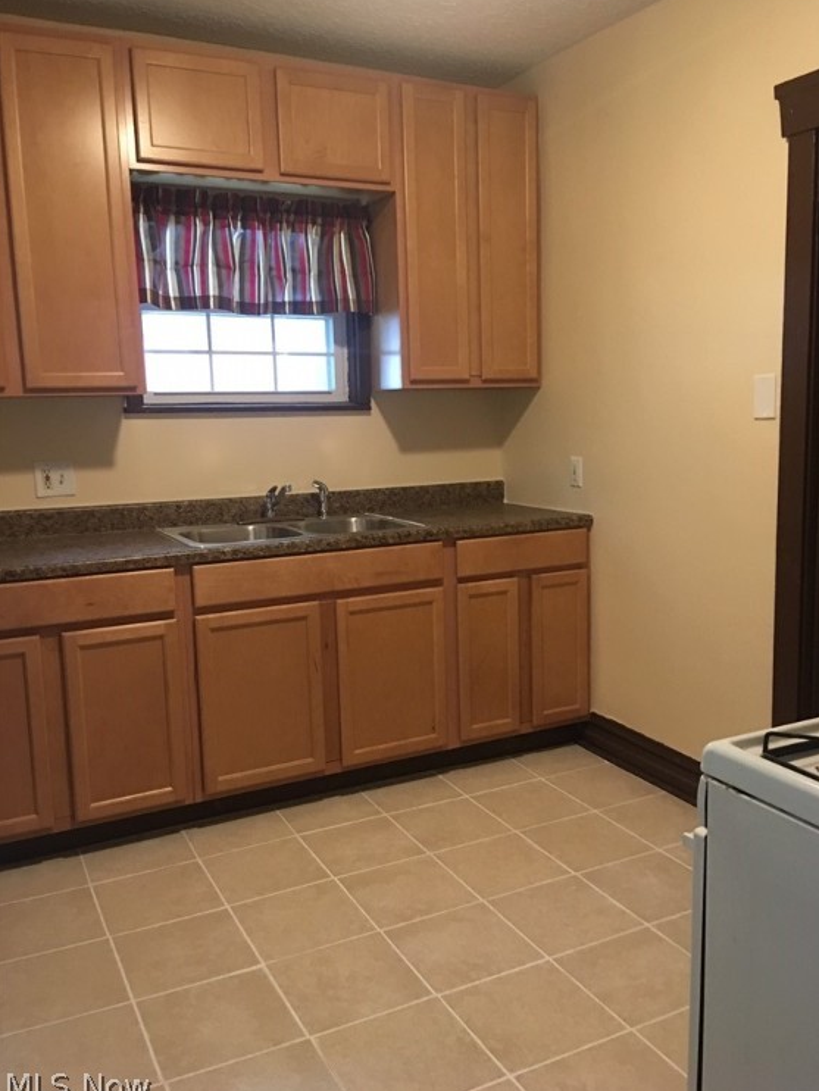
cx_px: 421
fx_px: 946
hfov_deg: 46.8
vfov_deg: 59.9
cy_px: 546
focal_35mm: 30
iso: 100
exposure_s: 1/15
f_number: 2.2
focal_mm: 4.15
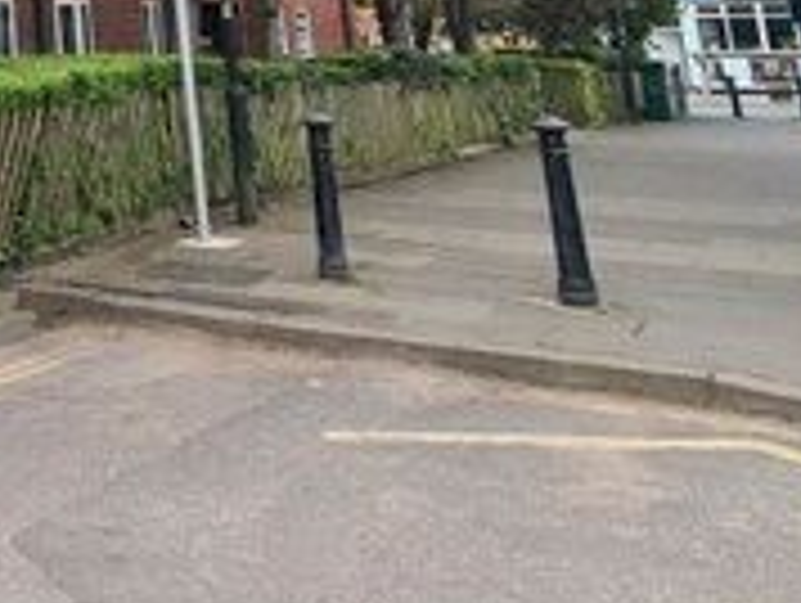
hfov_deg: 25.9
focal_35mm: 51
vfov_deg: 24.0
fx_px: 1182
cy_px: -241
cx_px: -446
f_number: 2.2
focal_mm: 2.2
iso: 50
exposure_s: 1/393
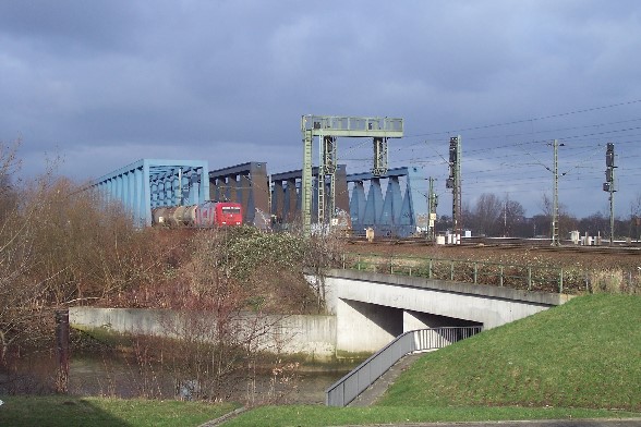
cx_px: 320
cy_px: 214
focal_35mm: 66
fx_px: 1175
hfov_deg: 30.5
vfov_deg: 20.6
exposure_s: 1/250
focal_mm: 10.8
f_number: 4
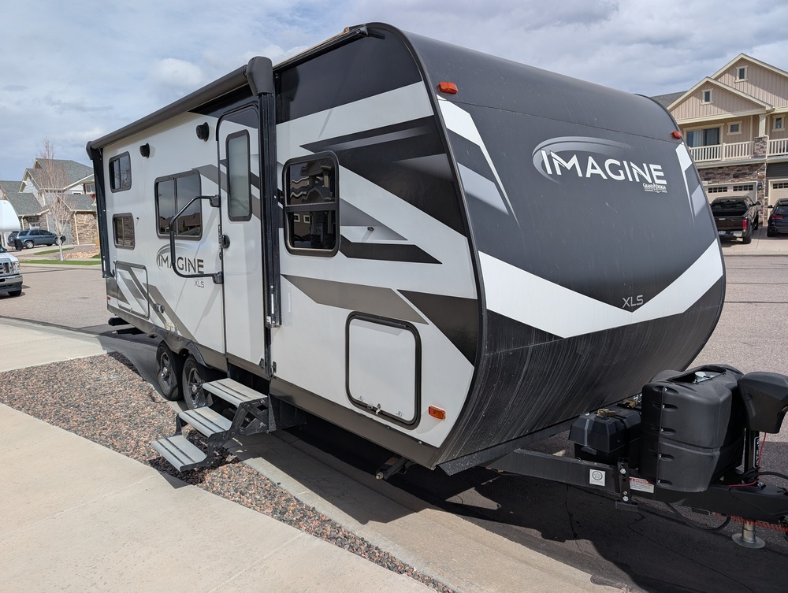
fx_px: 547
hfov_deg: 71.5
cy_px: 296
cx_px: 394
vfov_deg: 56.9
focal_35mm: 24
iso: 22
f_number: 1.68
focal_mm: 6.9
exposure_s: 1/2646
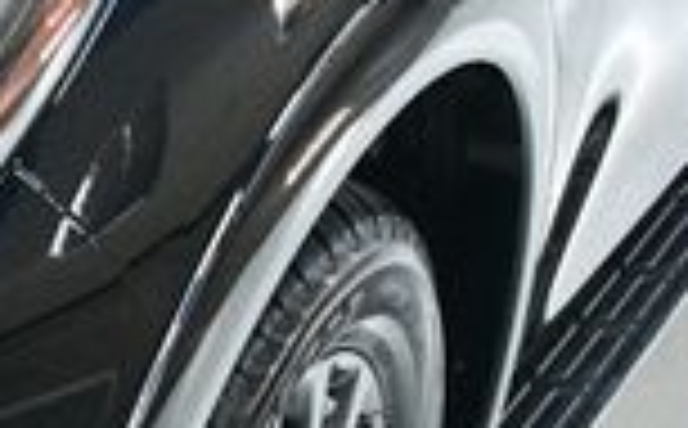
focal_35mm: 141
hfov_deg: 13.4
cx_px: -540
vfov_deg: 9.2
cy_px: 419
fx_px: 2639
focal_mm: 22
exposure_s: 1/125
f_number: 3.5
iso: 2800
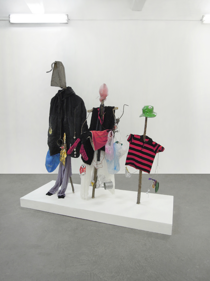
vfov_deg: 71.6
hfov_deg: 56.8
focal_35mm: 24
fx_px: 194
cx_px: 105
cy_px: 140
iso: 200
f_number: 2.8
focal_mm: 4.3
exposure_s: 1/40
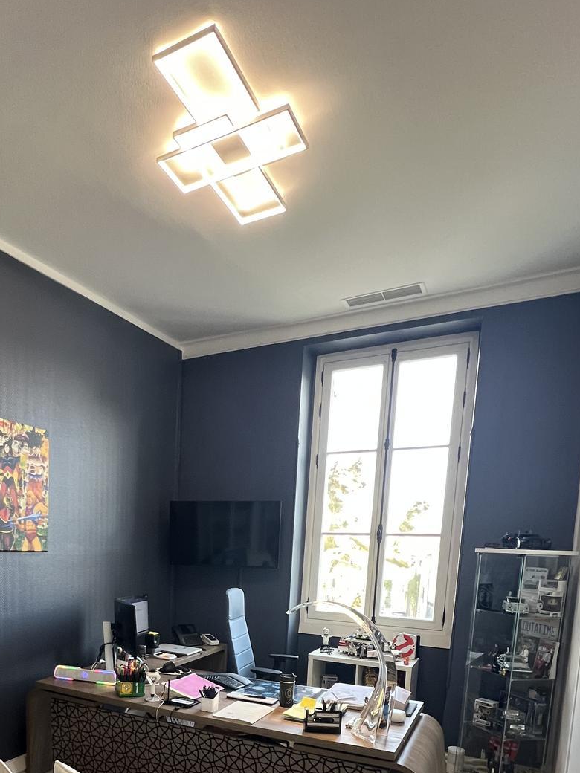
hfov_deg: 54.1
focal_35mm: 24
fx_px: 536
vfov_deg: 65.1
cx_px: 143
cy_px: 621
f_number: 1.8
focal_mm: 1.57
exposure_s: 1/99
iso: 250
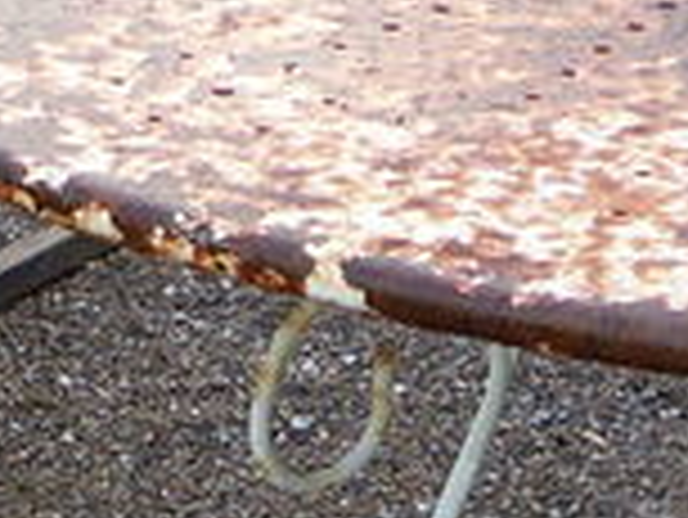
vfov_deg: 7.4
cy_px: 919
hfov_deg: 10.0
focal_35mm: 196
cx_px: -31
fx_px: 3899
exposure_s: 1/100
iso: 100
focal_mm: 5.2
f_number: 4
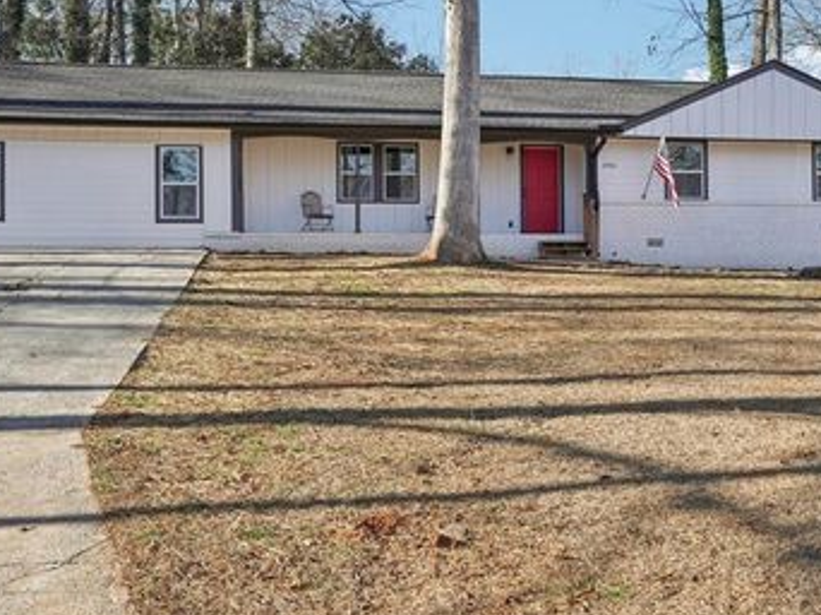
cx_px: 454
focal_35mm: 46
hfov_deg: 41.5
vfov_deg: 31.7
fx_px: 1083
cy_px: 277
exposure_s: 1/1000
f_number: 8
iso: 800
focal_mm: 32.5
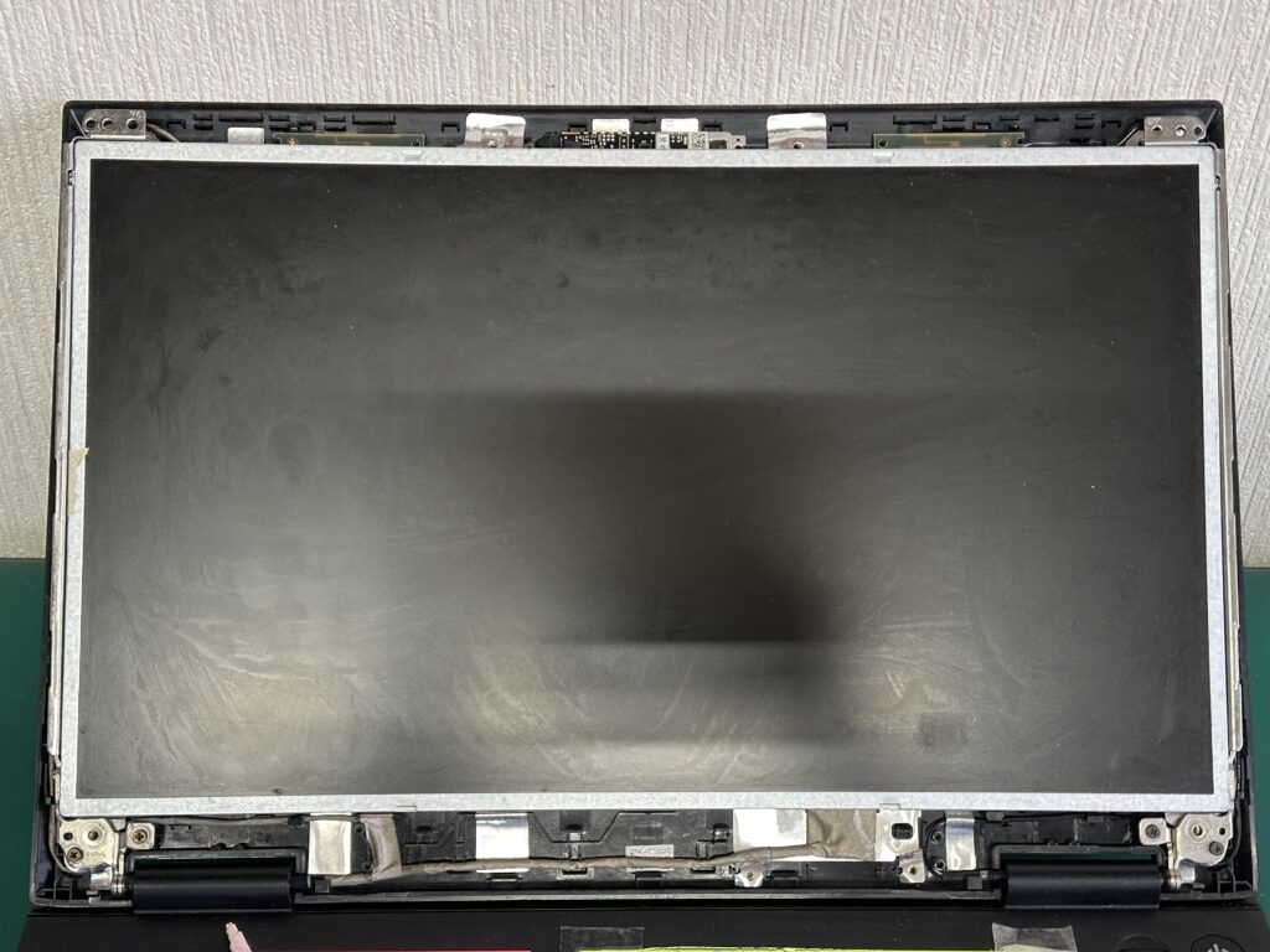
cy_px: 476
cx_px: 635
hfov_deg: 39.7
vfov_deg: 30.3
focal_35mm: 48
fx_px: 1761
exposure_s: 1/33
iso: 250
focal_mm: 6.86
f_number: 1.78
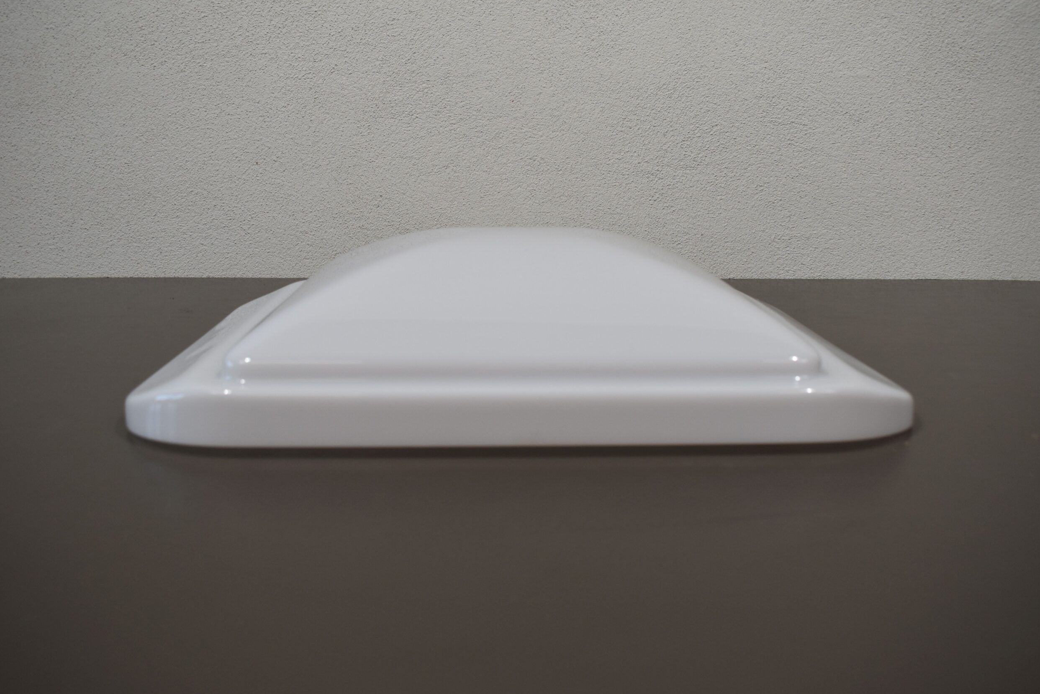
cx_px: 516
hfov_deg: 55.8
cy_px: 347
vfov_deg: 38.9
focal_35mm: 34
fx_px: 982
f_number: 5.6
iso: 320
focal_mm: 22
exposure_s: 1/125
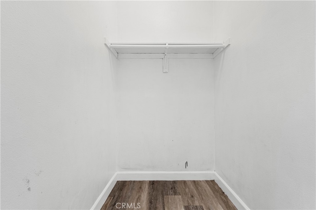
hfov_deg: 96.7
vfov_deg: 73.8
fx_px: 140
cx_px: 158
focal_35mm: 16
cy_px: 105
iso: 400
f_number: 8
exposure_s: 1/1.67
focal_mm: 16
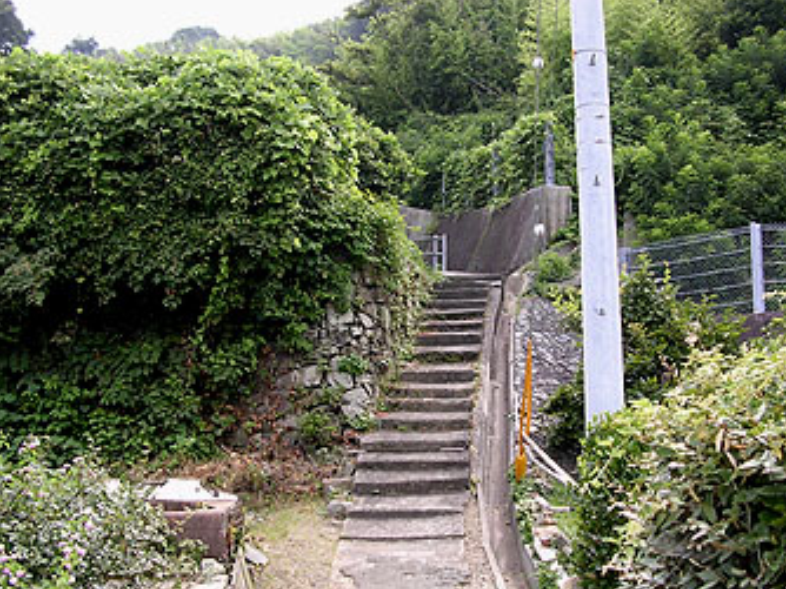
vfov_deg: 35.1
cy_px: 311
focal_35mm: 41
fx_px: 930
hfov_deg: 45.8
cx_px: 417
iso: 100
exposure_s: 1/293
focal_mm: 5.8
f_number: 2.8
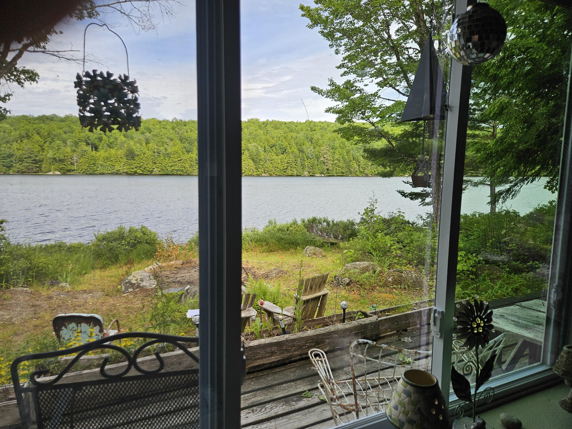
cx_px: 286
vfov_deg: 58.9
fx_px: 380
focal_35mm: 23
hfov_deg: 73.9
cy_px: 214
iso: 32
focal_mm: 5.4
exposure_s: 1/575
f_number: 1.8
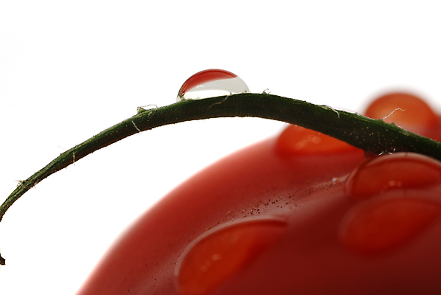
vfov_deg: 13.1
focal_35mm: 105
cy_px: 148
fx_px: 1287
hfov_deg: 19.4
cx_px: 220
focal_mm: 70
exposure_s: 1/200
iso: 100
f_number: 13
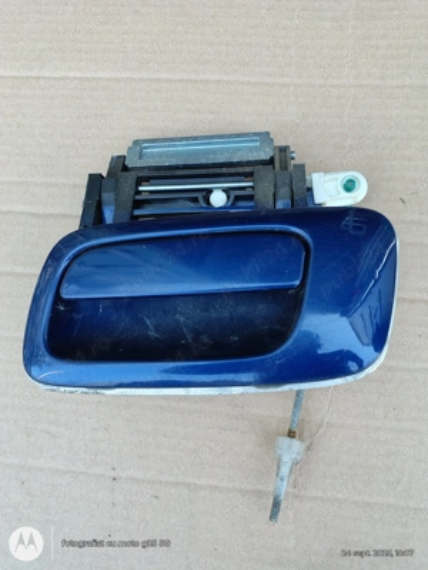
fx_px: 412
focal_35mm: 25
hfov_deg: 54.9
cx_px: 214
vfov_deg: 69.4
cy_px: 285
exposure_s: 1/100
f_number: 1.7
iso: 261
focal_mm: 4.71
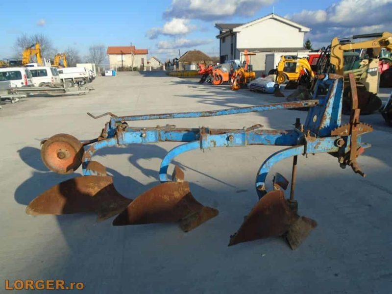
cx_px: 196
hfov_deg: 67.3
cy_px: 147
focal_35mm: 26
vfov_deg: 53.1
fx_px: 294
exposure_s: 1/160
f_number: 8
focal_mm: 4.6
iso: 100
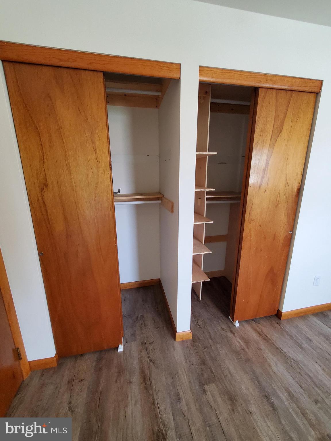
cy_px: 220
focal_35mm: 13
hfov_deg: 89.9
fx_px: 166
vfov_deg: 106.2
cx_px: 166
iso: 500
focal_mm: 1.8
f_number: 2.2
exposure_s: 1/60
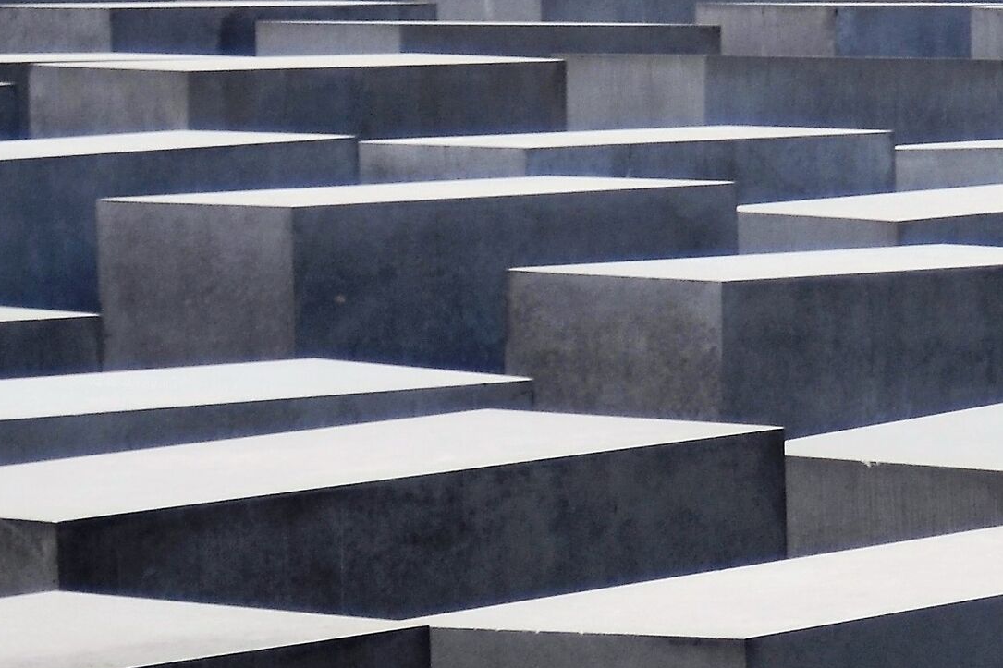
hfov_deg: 17.5
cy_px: 617
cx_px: 777
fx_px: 3234
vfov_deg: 11.7
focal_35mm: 116
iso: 100
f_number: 4.5
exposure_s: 1/500
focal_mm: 35
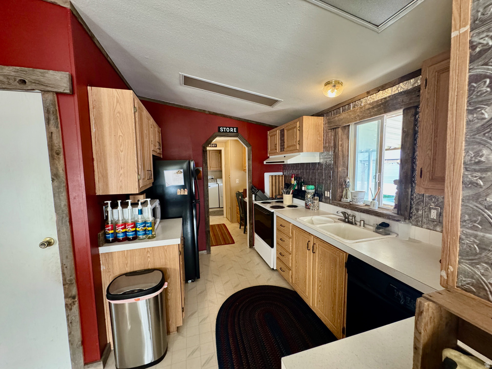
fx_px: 199
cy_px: 184
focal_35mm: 14
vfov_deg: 85.7
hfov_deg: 102.1
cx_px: 246
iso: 320
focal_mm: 2.22
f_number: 2.2
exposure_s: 1/60
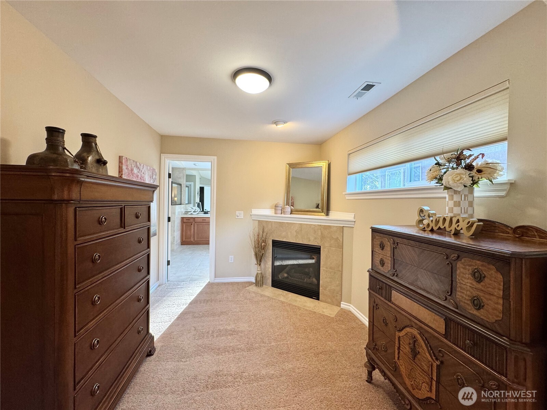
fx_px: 221
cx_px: 274
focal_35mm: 14
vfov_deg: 85.7
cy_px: 205
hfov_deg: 102.1
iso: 200
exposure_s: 1/60
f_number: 2.2
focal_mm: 2.22
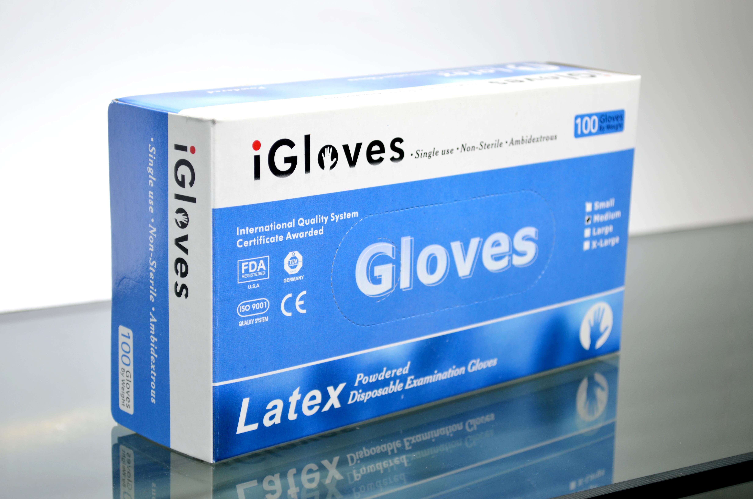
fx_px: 1566
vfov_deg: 18.1
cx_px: 376
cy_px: 250
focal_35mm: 75
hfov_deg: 27.0
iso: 200
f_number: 5.6
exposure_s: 1/40
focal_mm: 50
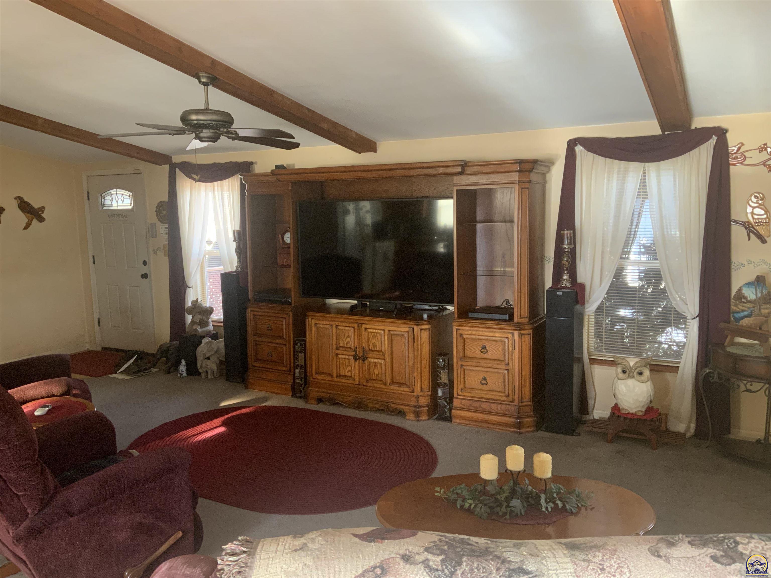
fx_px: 646
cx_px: 386
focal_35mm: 29
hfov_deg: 61.7
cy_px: 289
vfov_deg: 48.2
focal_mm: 3
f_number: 1.8
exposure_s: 1/60
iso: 200
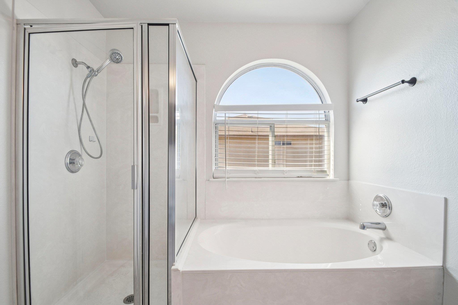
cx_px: 229
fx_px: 191
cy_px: 152
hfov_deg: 100.4
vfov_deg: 77.3
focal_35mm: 15
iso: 400
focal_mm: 10
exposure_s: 1/50
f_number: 8
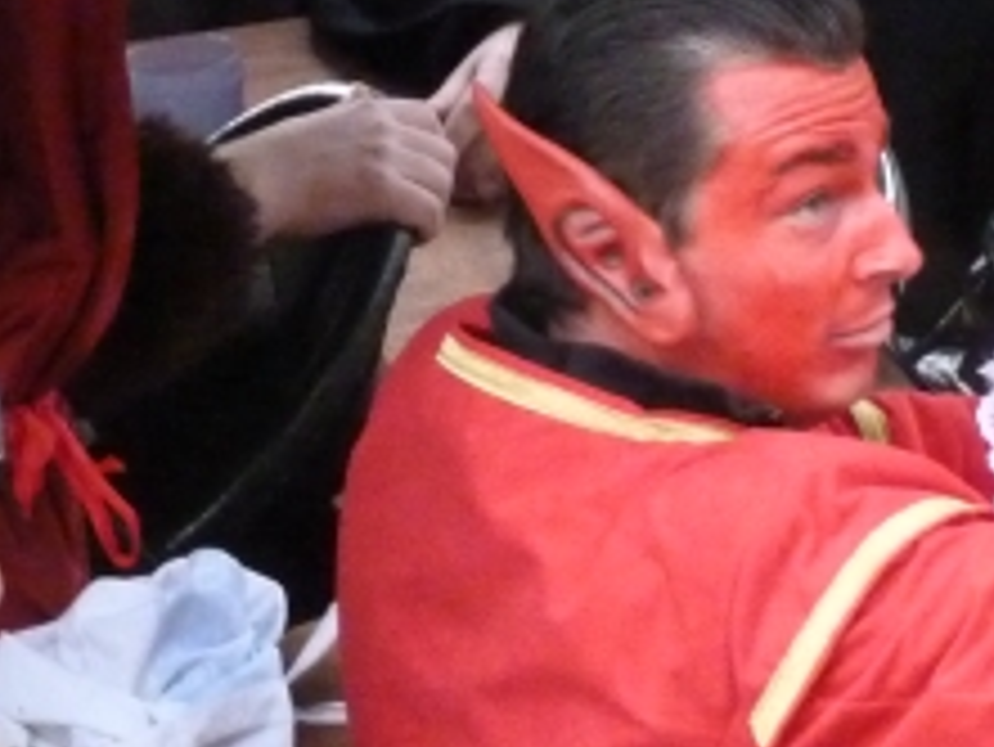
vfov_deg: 2.7
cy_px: 997
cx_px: 733
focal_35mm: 546
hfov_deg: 3.6
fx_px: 15687
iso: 800
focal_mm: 24.2
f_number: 3.6
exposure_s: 1/40
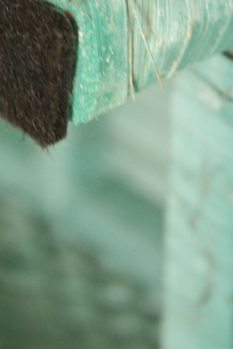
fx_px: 1378
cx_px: 20
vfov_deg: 14.3
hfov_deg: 9.6
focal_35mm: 142
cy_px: 48
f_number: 5.6
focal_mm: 50
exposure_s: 1/30
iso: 1600
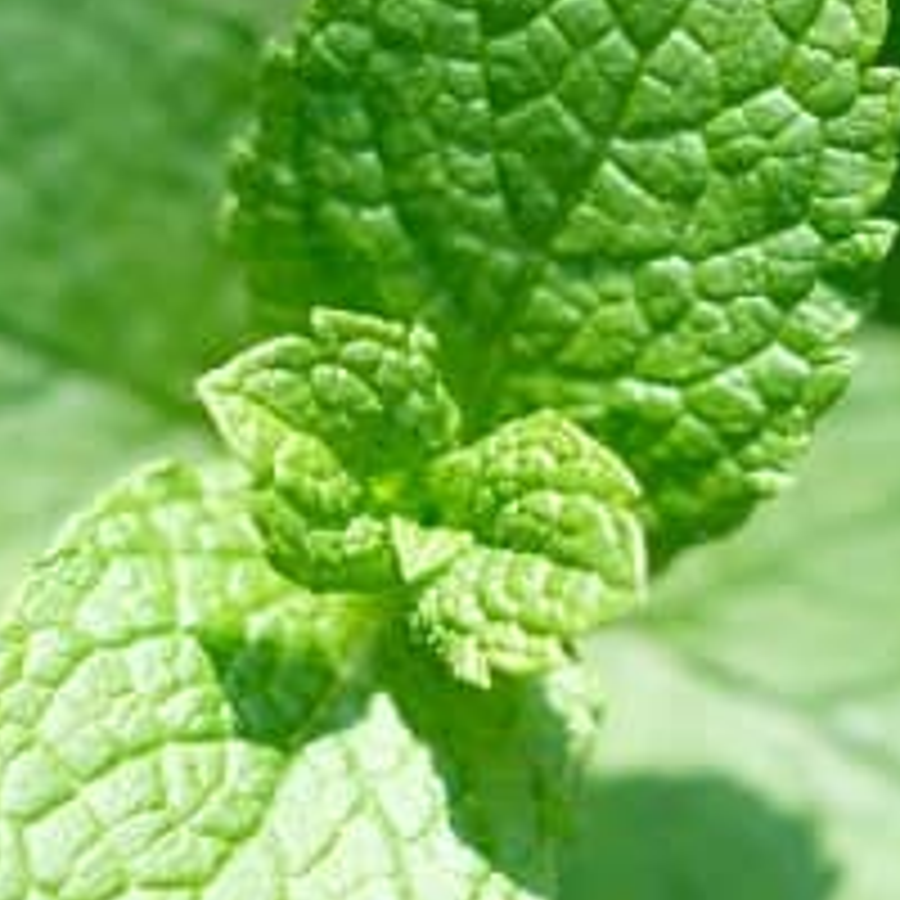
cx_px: 472
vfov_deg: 12.9
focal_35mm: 135
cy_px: 513
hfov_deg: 12.9
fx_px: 3971
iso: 200
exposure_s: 1/320
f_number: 2.8
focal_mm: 35
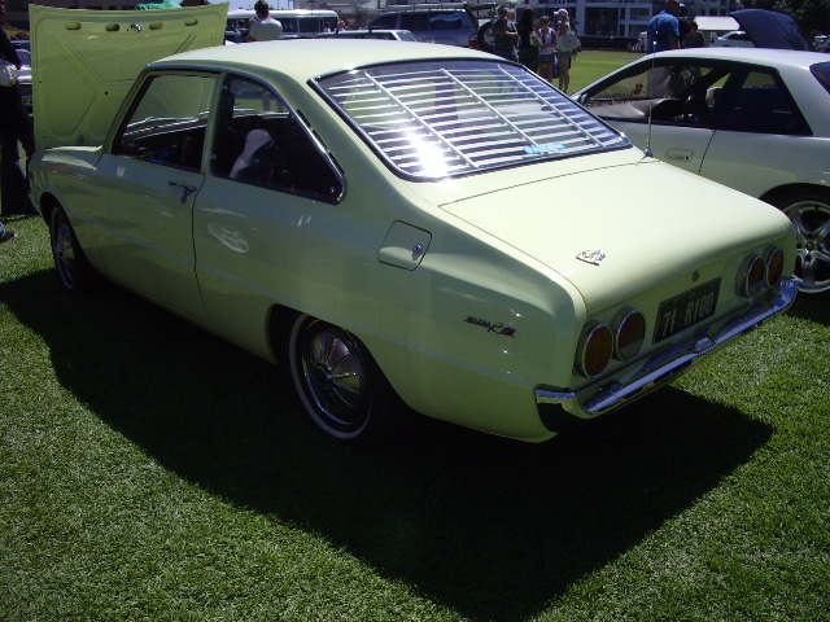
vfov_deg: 40.7
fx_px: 839
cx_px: 415
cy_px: 311
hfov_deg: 52.6
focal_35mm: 35
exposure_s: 1/1000
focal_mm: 5.8
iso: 80
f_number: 4.3
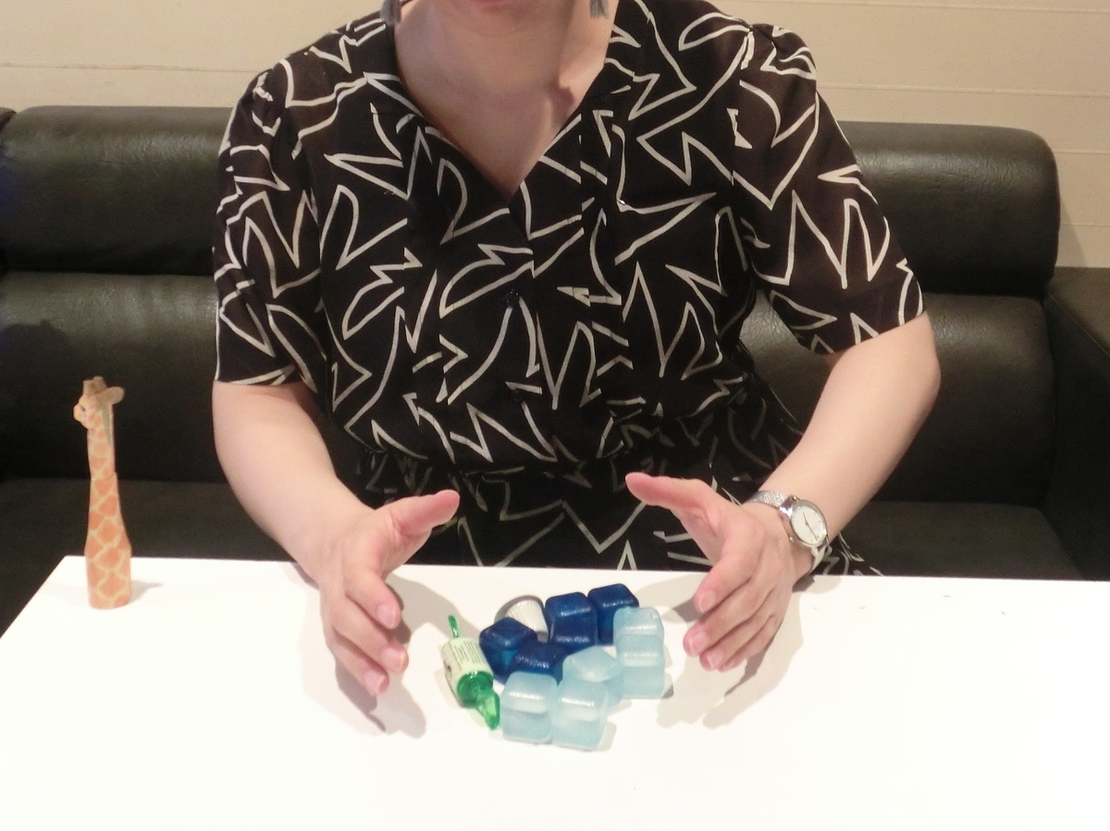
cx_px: 555
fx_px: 897
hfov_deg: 63.5
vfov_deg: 49.7
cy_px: 416
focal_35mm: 28
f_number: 3
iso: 800
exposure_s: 1/8
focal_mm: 5
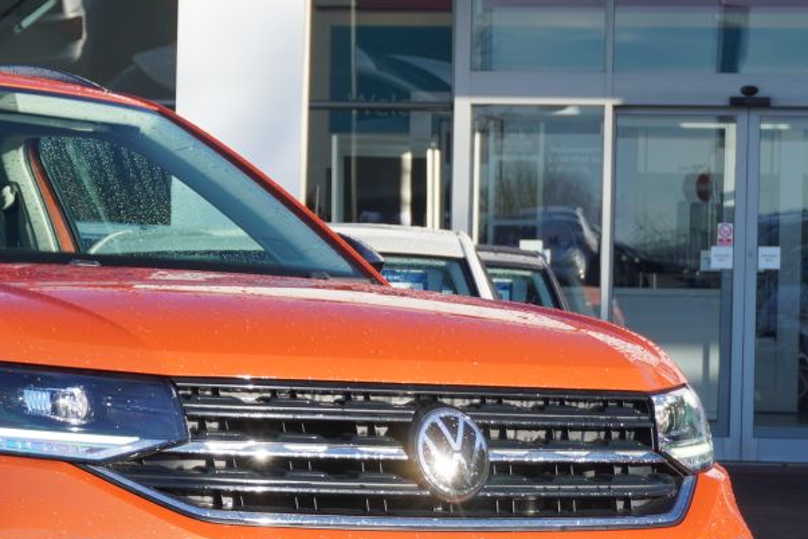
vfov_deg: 8.4
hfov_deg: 12.4
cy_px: 339
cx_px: -15
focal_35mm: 163
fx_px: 3665
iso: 100
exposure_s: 1/100
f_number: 6.3
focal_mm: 41
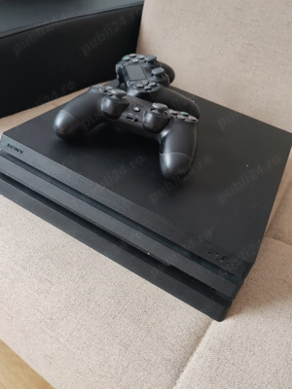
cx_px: 146
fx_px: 304
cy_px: 194
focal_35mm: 27
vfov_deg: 65.3
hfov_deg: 51.4
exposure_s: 1/100
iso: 400
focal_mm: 6.12
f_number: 1.9
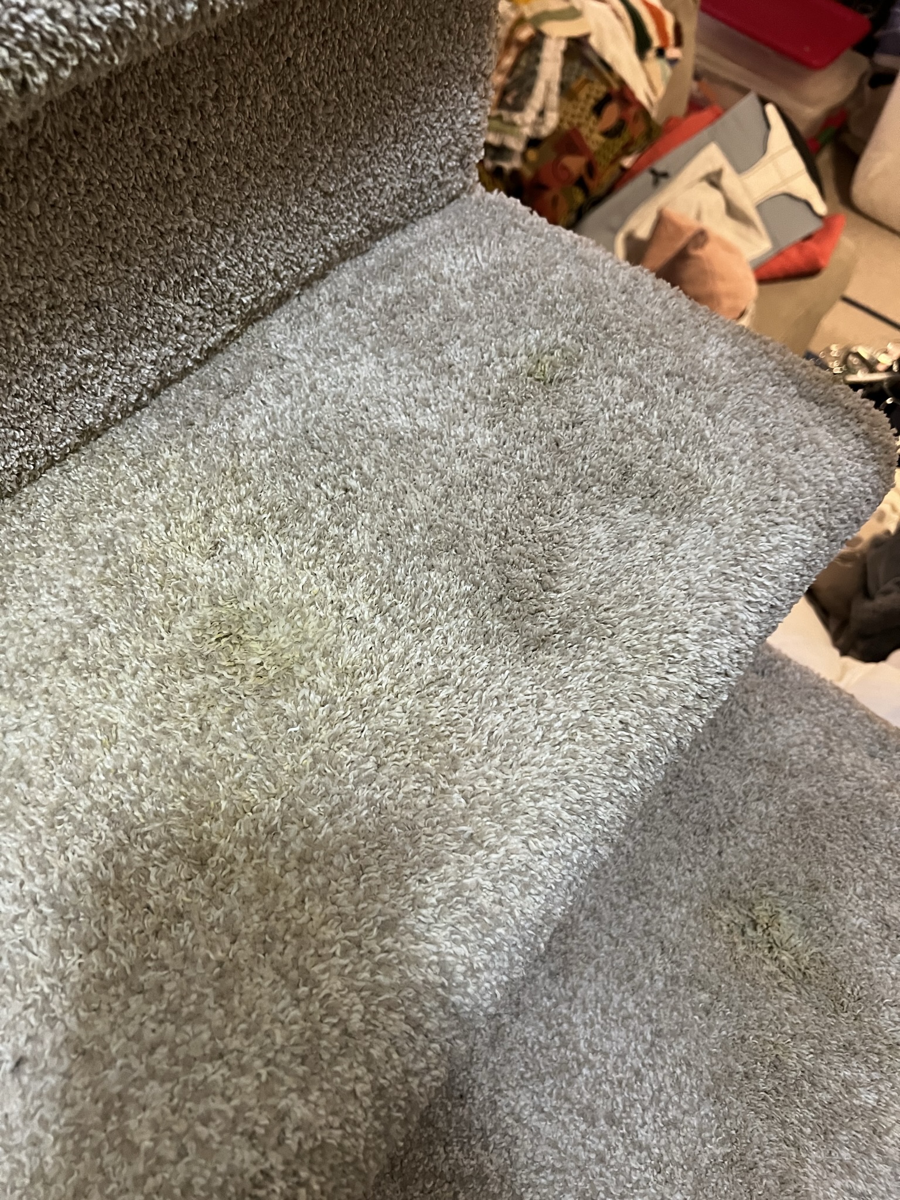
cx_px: 450
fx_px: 901
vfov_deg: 67.3
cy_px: 600
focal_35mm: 26
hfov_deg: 53.1
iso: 500
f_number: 1.5
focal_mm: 5.7
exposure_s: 1/41
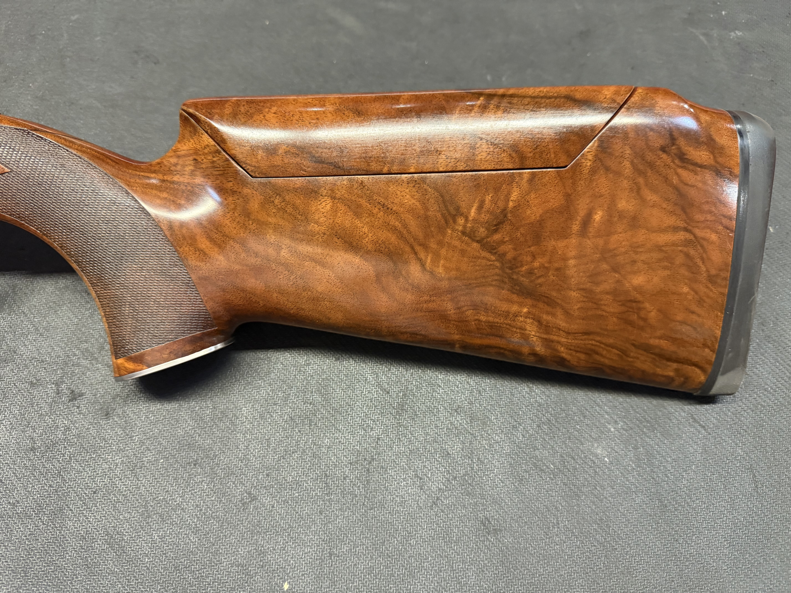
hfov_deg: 71.6
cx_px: 396
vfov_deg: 56.8
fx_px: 548
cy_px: 296
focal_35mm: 24
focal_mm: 6.76
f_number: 1.78
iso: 500
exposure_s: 1/50
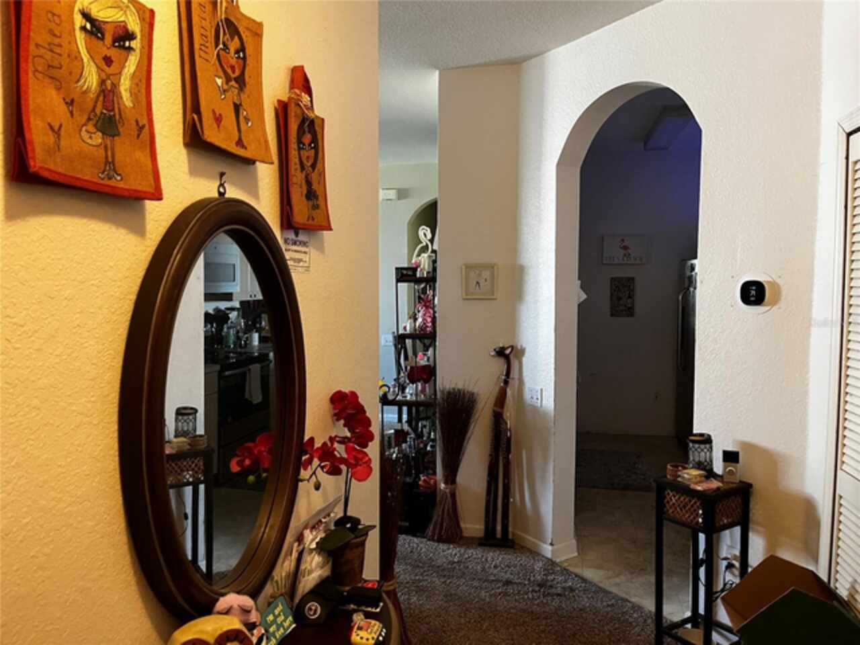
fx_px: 646
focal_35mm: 26
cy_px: 322
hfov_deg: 67.3
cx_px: 430
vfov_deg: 53.1
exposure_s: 1/60
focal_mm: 5.1
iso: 500
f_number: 1.6
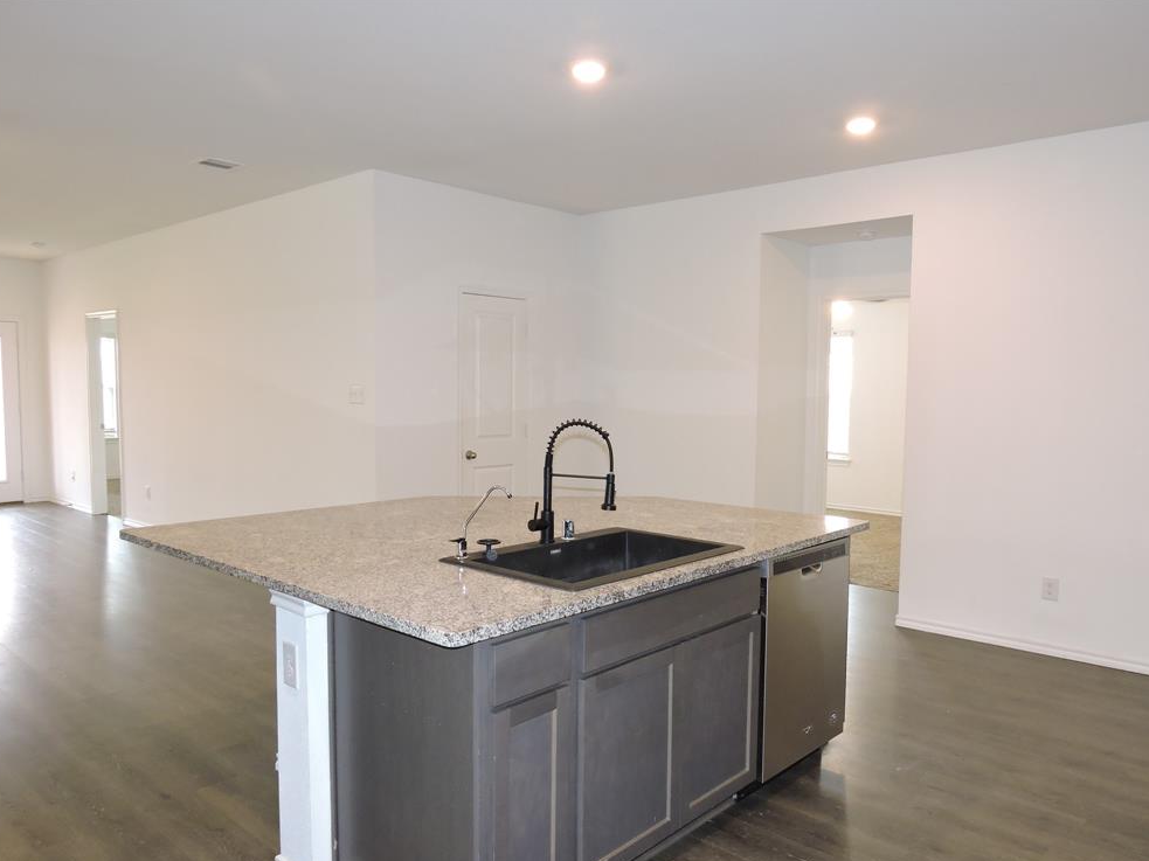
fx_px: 830
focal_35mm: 25
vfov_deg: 54.9
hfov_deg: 69.4
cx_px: 581
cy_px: 445
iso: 360
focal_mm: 4.3
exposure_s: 1/40
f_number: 3.3
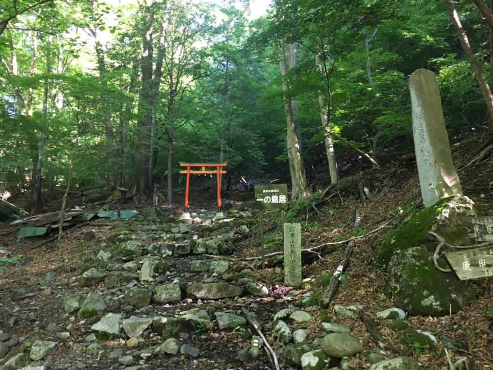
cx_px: 246
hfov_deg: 61.7
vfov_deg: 48.2
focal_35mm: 29
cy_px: 185
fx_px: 413
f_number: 2.2
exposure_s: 1/30
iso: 200
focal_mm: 4.15
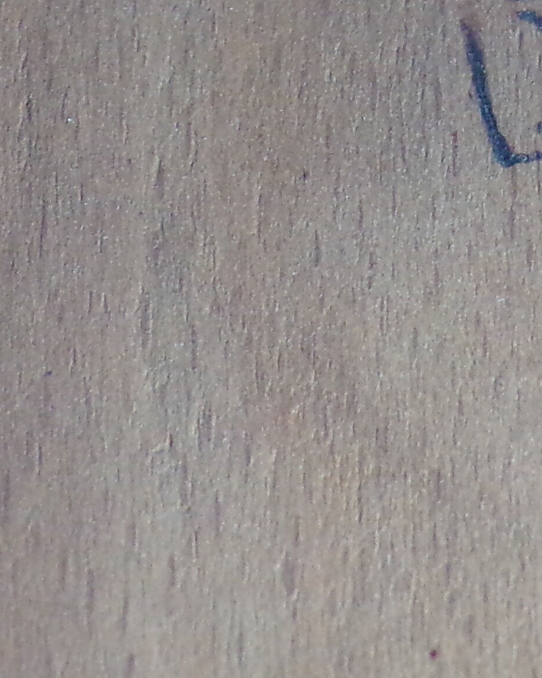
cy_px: 120
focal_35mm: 163
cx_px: 896
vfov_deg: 11.8
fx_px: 3269
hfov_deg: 9.1
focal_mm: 7.6
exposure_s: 1/17
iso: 306
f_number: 3.4
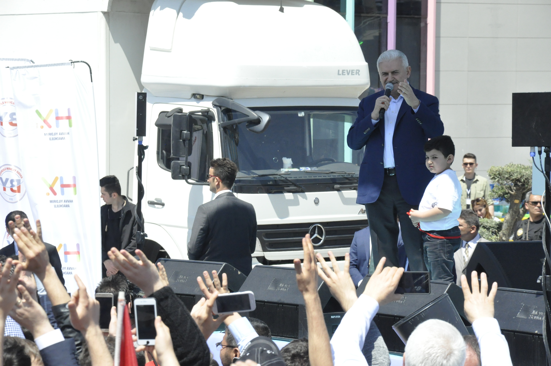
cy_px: 183
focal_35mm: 158
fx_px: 2408
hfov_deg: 13.1
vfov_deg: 8.7
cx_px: 276
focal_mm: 105
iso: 2000
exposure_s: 1/1600
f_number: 10
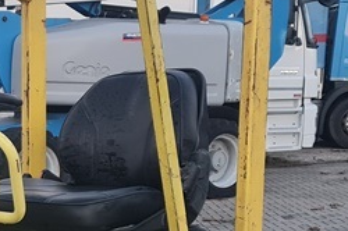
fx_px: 1265
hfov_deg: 14.9
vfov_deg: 10.3
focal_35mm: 131
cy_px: 275
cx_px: -124
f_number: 1.8
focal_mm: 5.4
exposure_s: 1/100
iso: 200
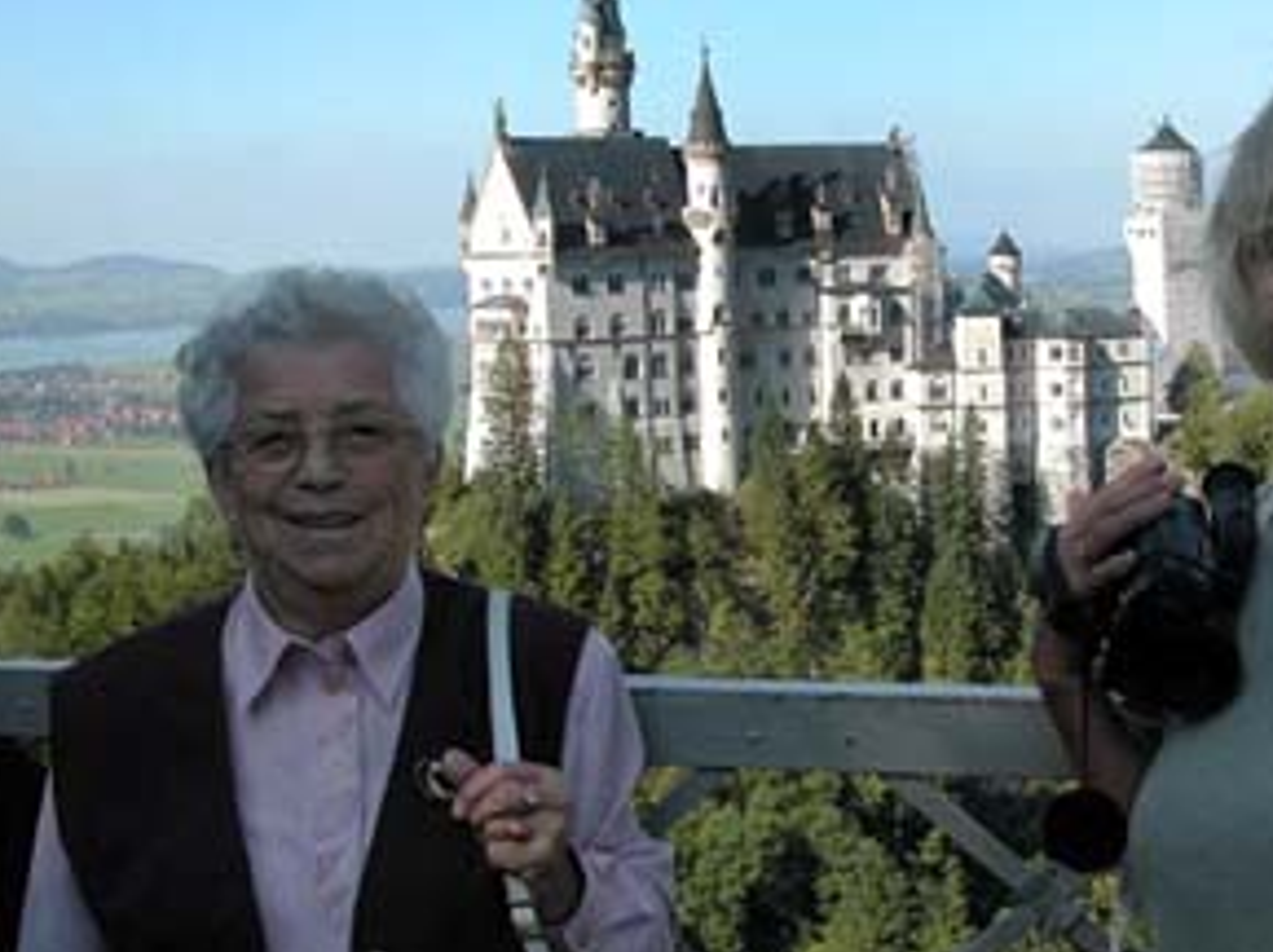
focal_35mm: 53
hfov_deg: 36.0
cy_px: 452
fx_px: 1947
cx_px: 815
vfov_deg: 27.5
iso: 100
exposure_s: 1/250
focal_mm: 8.9
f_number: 8
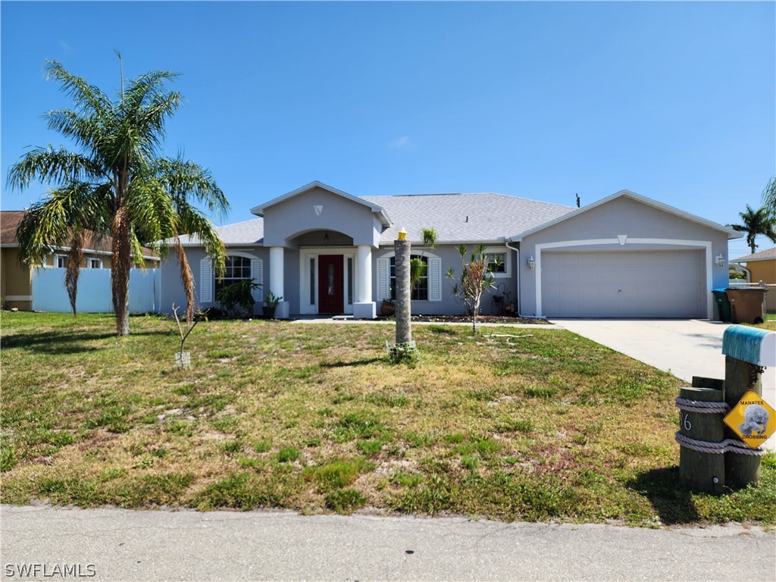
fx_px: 516
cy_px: 291
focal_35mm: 23
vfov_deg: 58.9
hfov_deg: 73.9
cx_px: 388
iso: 12
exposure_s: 1/1163
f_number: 1.8
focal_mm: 6.4
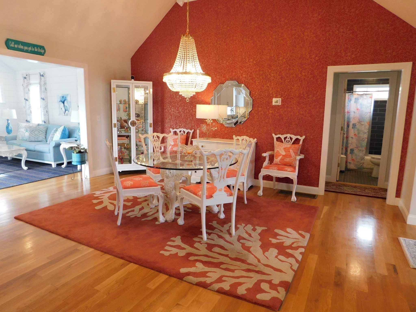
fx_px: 276
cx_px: 208
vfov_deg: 58.9
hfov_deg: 73.9
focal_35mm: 23
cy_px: 156
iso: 200
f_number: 3
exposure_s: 1/30
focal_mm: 4
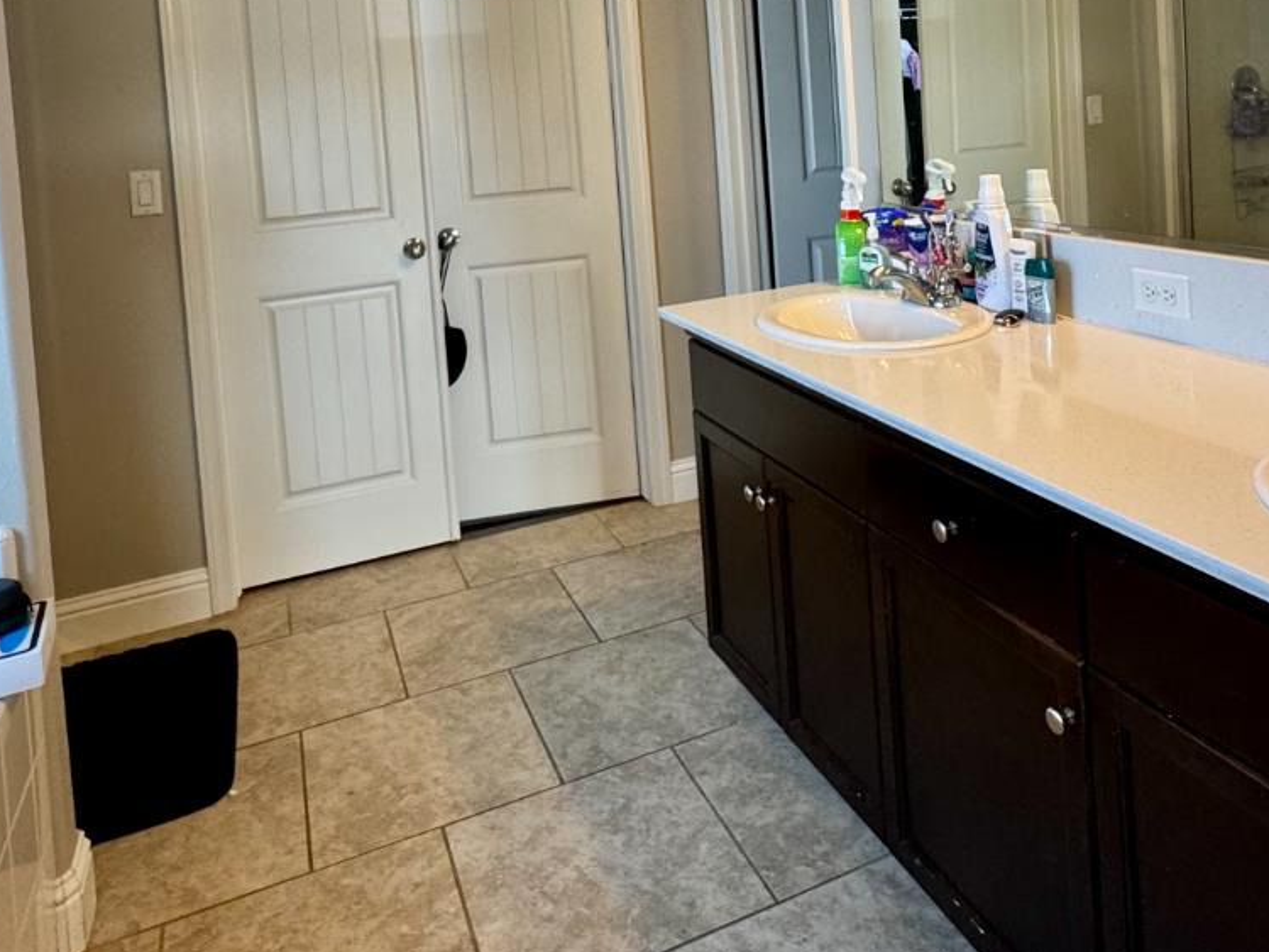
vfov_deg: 45.9
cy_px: 128
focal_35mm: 28
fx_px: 1027
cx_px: 702
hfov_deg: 63.3
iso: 200
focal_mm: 2.22
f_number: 2.2
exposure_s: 1/120
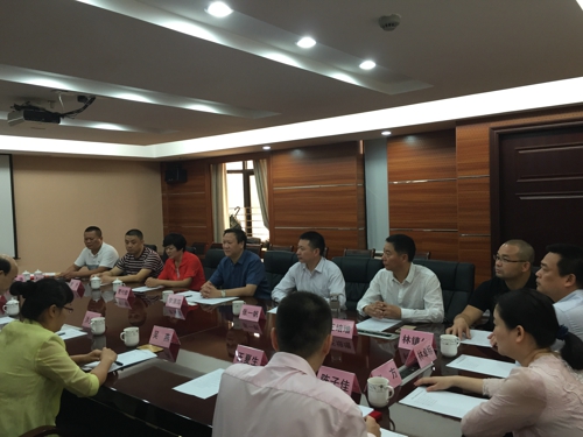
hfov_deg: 61.7
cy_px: 218
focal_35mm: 29
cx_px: 292
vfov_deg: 48.2
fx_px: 488
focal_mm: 4.15
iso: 100
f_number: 2.2
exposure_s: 1/33
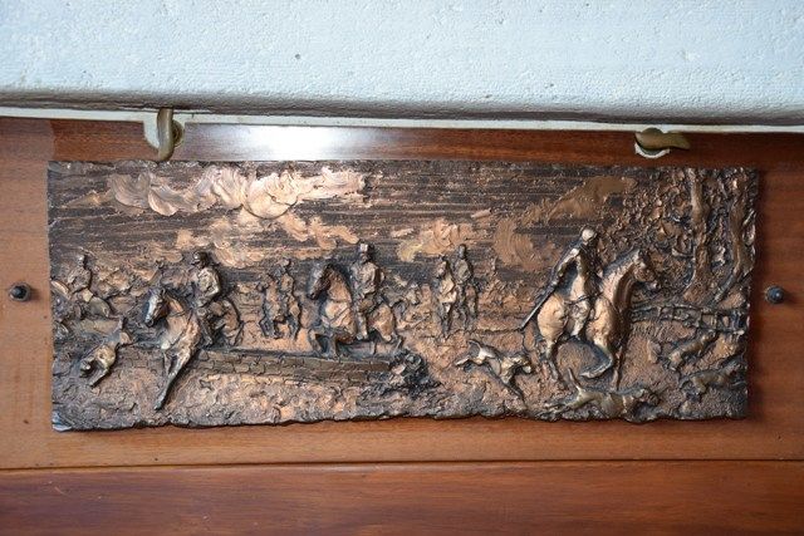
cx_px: 402
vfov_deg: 26.5
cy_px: 268
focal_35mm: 51
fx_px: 1139
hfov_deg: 38.9
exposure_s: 1/30
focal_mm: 34
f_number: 4.2
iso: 1250
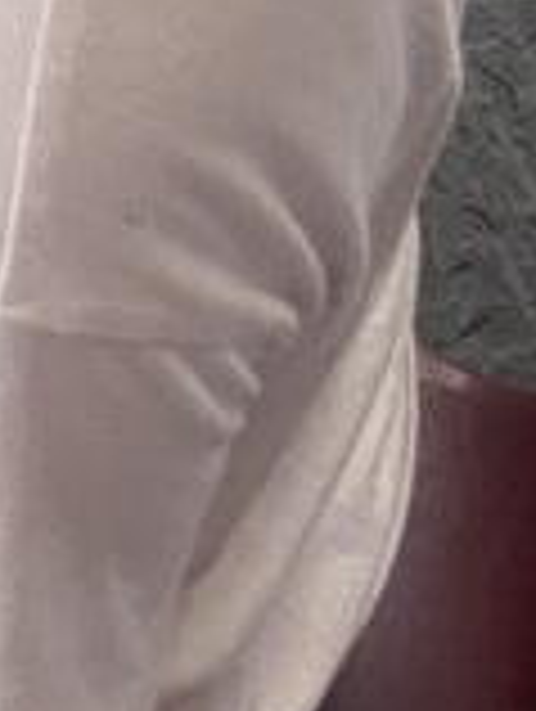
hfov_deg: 7.6
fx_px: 3459
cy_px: -1318
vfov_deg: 9.5
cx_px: -1176
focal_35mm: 168
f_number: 1.6
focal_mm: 4.2
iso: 125
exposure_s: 1/60
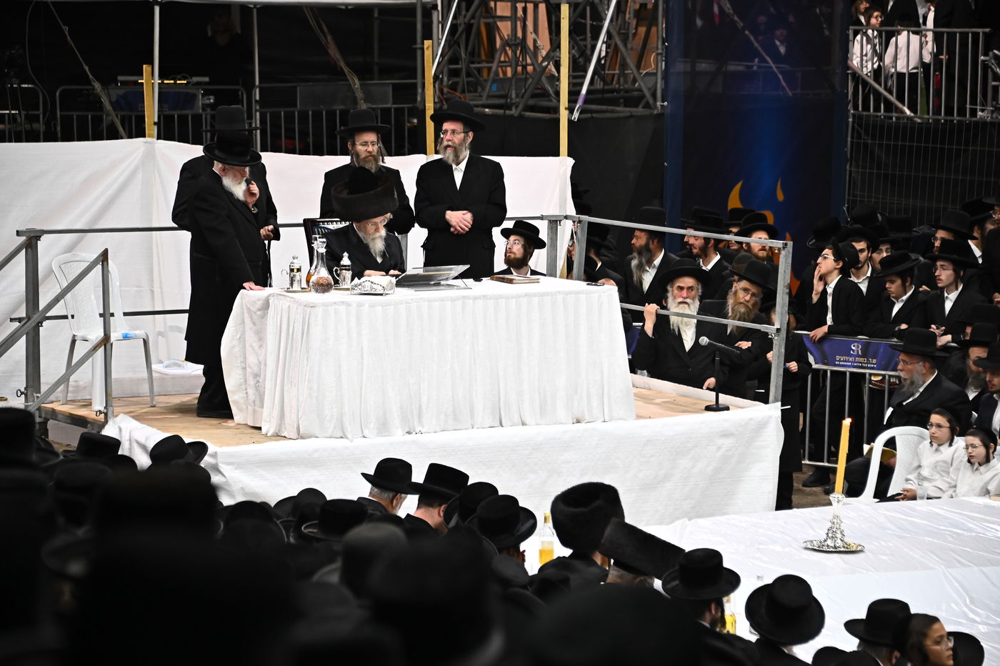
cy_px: 333
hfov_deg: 13.7
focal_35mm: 150
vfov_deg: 9.1
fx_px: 4165
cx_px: 500
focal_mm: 150
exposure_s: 1/250
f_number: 5.6
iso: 3200
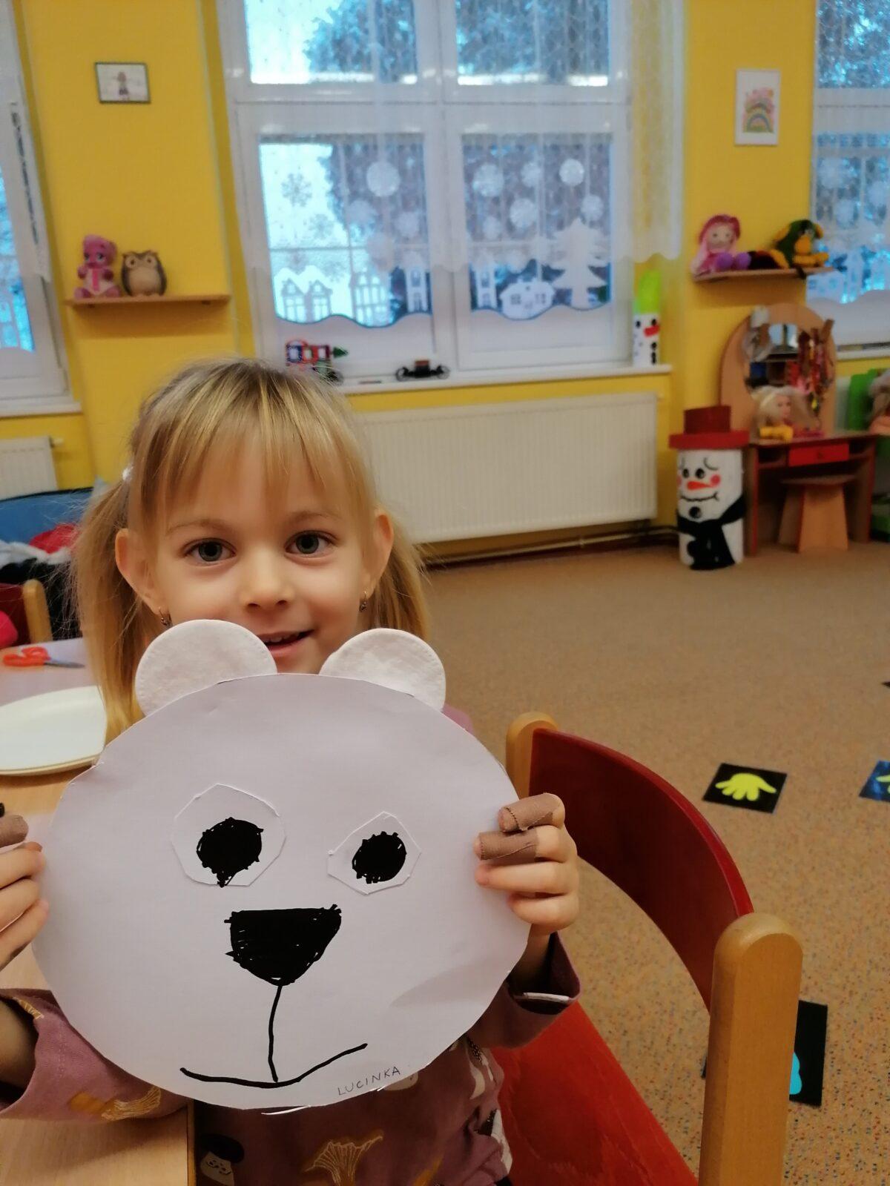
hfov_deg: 51.4
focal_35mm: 27
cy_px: 593
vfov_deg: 65.3
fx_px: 926
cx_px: 445
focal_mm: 4.75
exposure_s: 1/100
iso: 320
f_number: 1.8
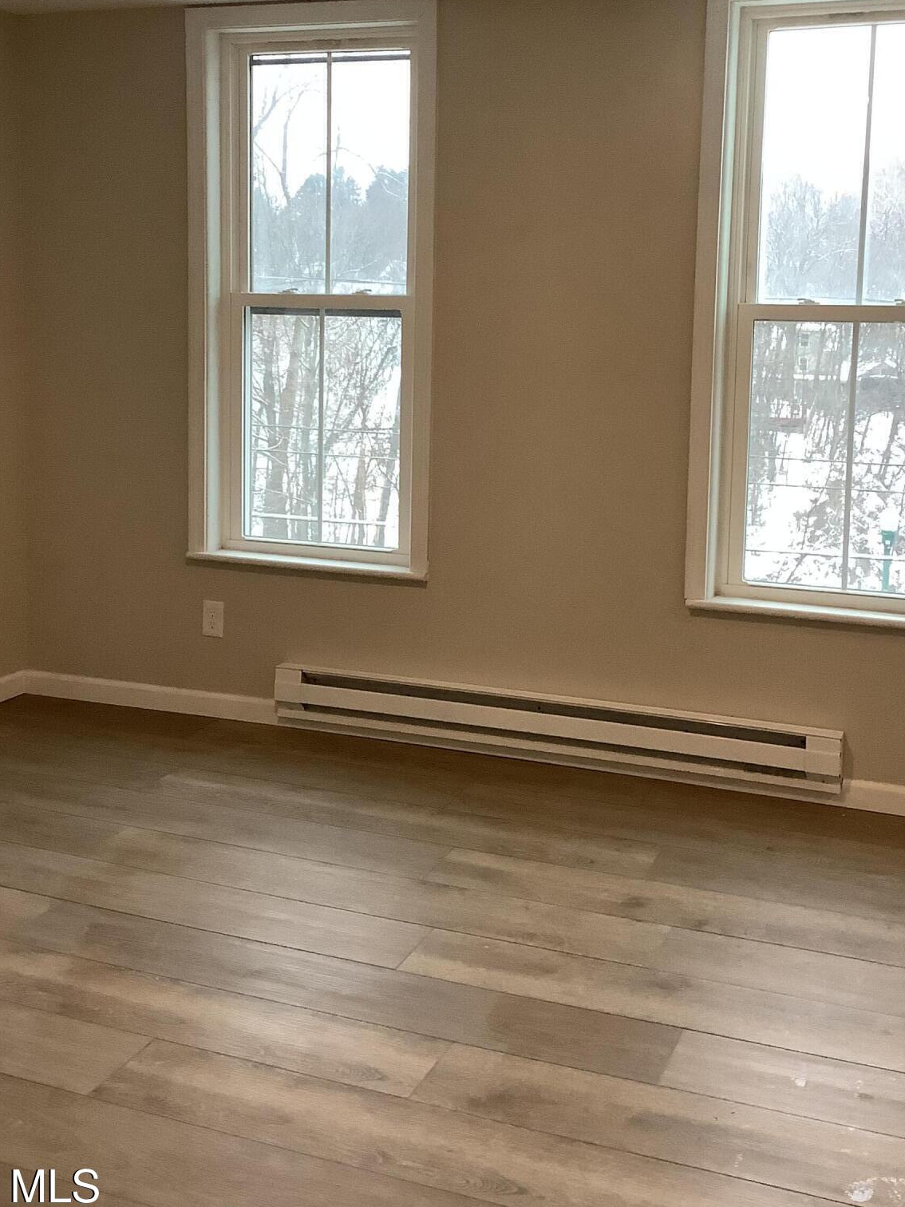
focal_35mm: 41
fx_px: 1429
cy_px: 461
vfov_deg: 45.4
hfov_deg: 35.1
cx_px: 462
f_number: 2.4
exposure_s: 1/50
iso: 160
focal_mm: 3.3
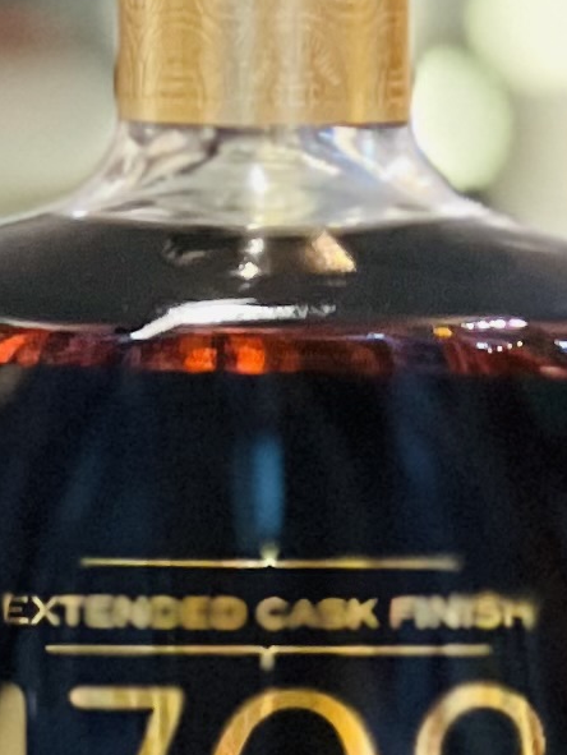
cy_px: 742
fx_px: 11453
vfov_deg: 3.8
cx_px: 234
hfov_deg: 2.8
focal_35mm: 525
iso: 320
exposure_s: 1/40
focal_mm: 9
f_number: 2.8
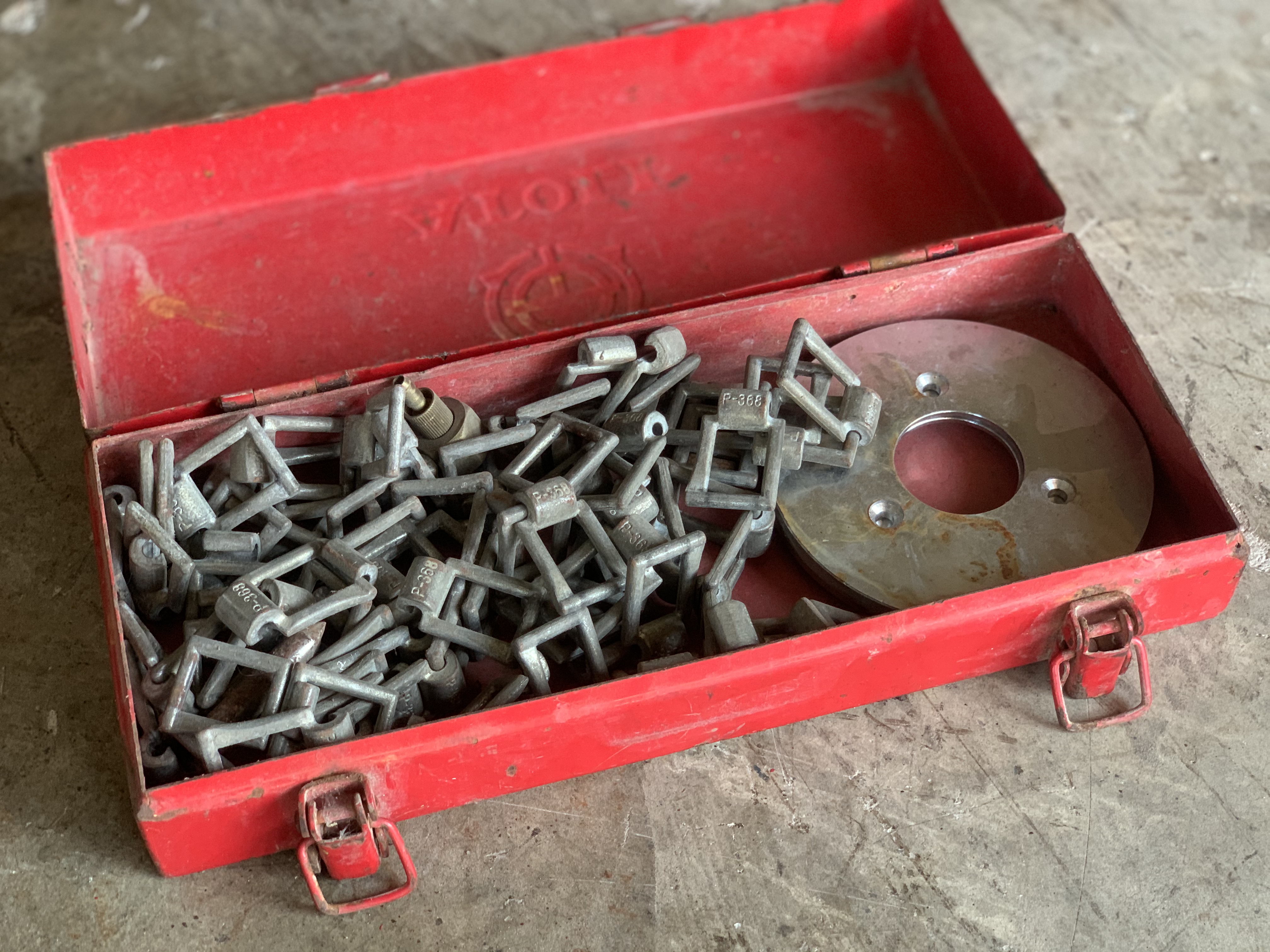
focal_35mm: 52
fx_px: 1908
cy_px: 476
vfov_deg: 28.0
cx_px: 635
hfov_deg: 36.8
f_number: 2.4
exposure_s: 1/60
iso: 160
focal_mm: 6
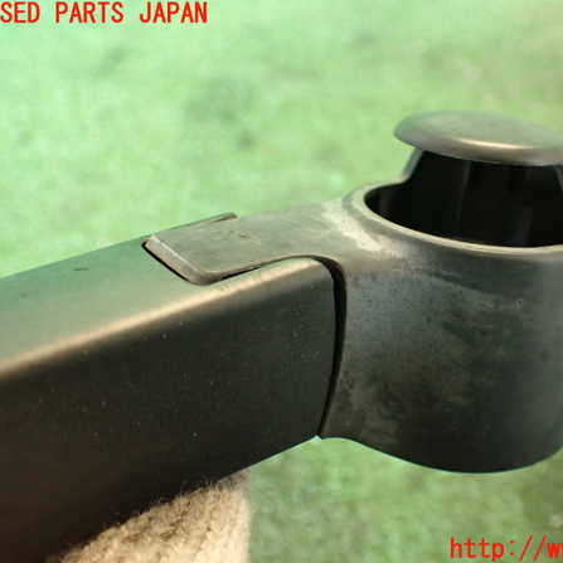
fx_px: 699
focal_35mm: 38
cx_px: 356
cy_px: 282
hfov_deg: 43.5
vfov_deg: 43.9
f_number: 2.4
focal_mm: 5.79
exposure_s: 1/30
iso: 500
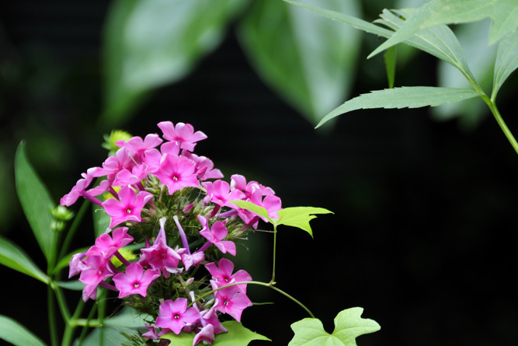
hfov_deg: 4.5
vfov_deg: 3.0
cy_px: 187
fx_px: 6620
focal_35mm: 460
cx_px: 288
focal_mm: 200
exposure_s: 1/80
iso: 200
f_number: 5.6
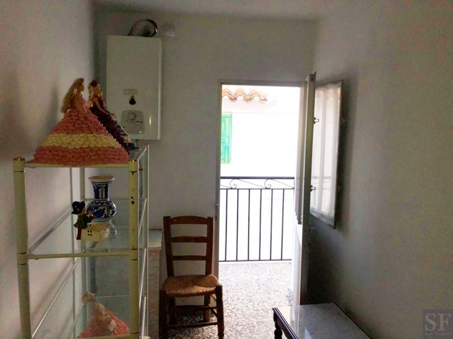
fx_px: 366
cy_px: 170
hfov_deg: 63.5
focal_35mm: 28
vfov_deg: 49.7
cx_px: 226
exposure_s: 1/750
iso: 20
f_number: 1.8
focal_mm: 3.99
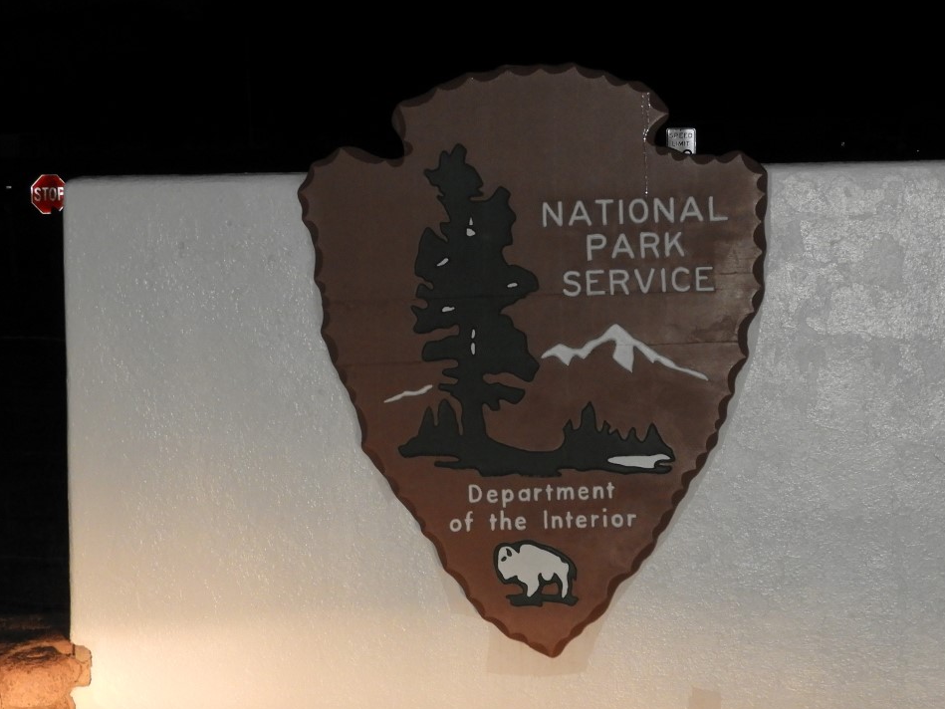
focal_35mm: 129
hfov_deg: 15.3
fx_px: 3522
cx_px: 578
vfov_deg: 11.5
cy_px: 423
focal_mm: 15.2
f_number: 4.5
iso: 400
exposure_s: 1/60
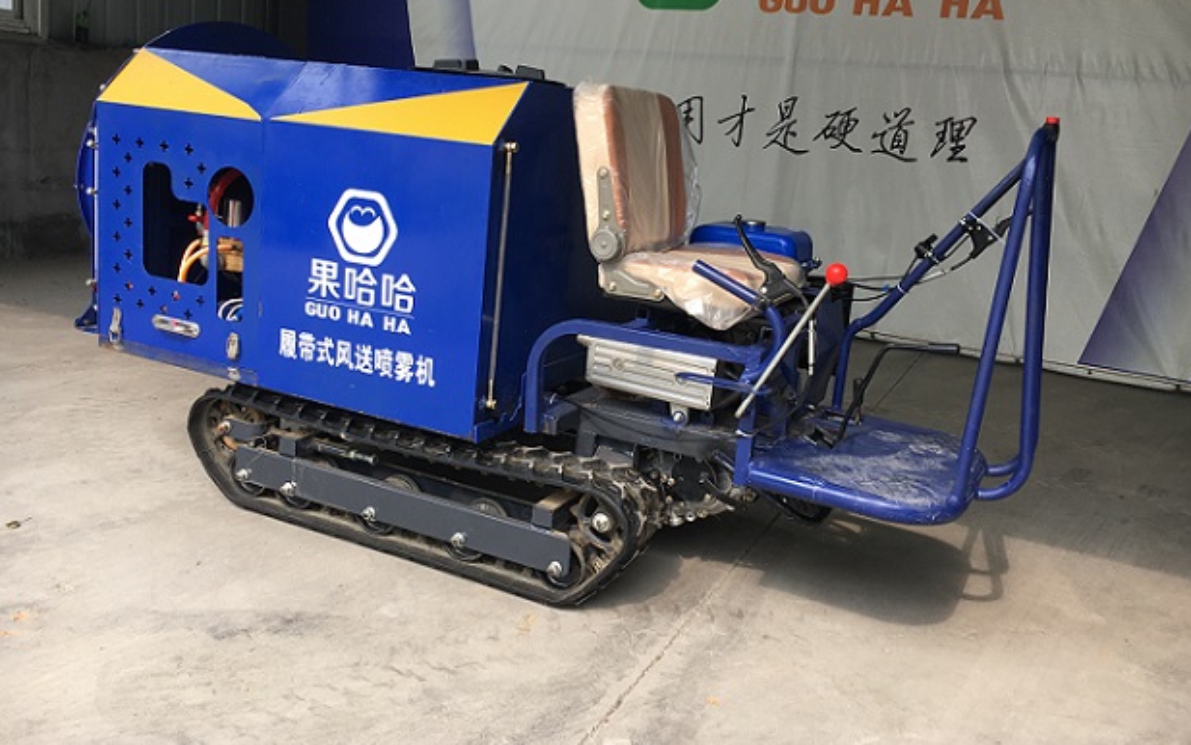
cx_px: 596
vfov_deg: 40.6
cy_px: 333
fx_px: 1006
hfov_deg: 61.2
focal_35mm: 31
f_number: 2.2
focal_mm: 4.15
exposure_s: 1/281
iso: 25
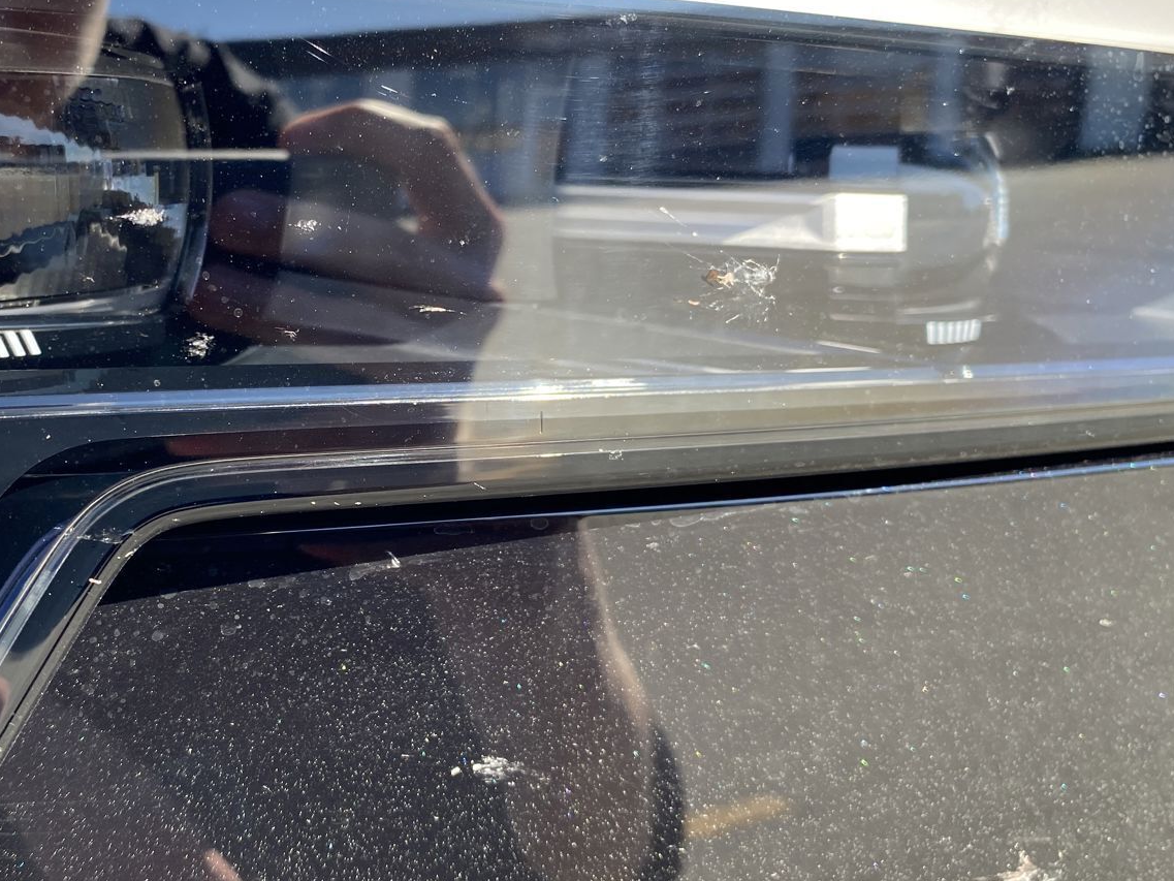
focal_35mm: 39
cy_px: 386
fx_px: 1323
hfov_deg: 46.9
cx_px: 364
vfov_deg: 36.8
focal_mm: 4.25
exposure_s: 1/384
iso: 32
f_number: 1.8
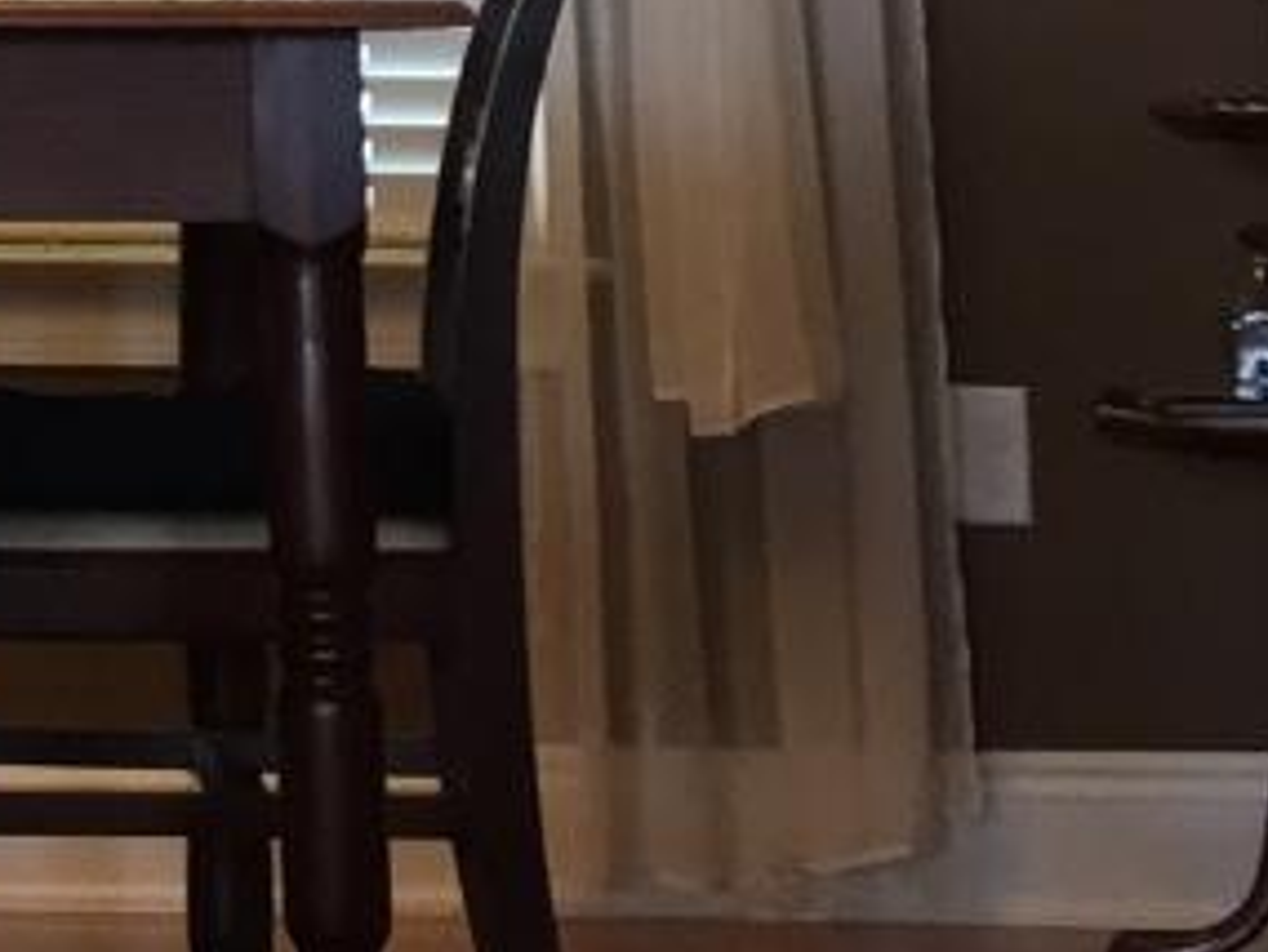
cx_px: -632
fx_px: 6083
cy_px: -1504
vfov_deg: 8.1
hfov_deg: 11.4
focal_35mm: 166
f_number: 2.2
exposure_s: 1/30
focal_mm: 4.15
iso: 64
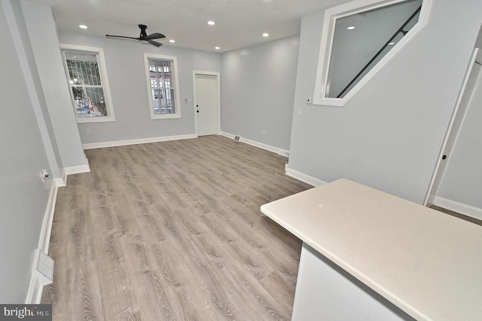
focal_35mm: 15
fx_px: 201
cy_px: 160
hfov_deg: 100.4
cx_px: 241
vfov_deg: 77.3
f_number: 4.5
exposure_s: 1/125
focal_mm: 10
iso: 400
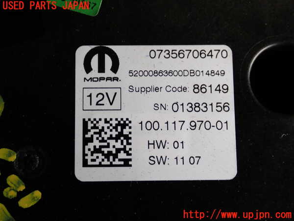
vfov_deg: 27.0
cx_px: 147
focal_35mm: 54
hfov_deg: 35.5
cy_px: 110
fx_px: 459
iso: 200
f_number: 3.3
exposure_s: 1/125
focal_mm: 9.65
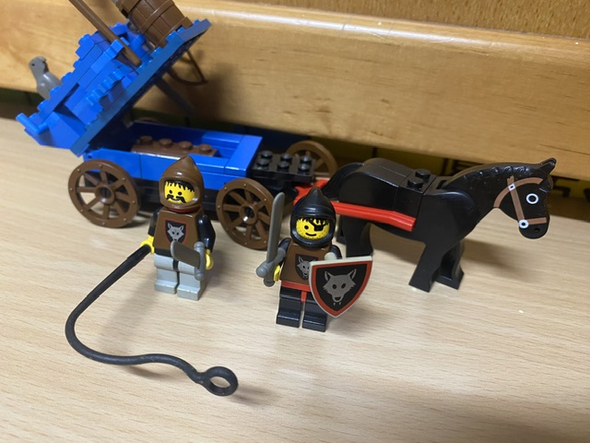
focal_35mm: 26
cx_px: 295
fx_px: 443
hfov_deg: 67.3
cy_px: 222
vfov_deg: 53.1
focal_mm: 4.25
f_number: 1.8
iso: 400
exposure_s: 1/33
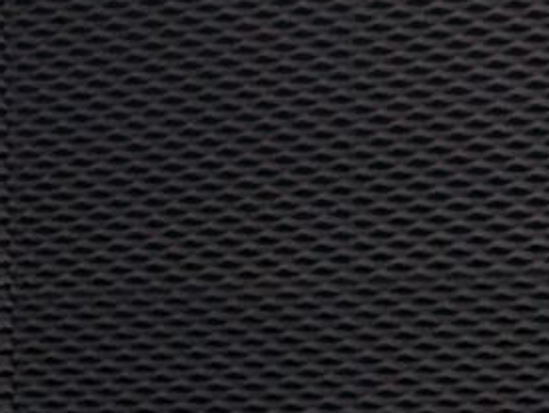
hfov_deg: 5.6
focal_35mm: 335
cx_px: 1425
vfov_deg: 4.4
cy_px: 940
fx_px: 5320
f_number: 1.85
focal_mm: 6.81
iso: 41
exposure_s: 1/101
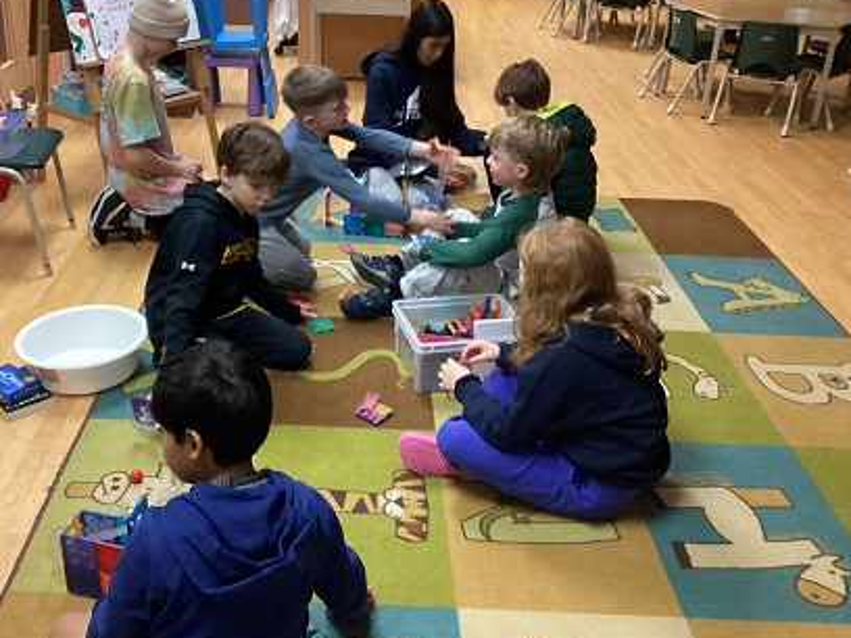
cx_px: 355
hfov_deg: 48.8
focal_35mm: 38
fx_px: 934
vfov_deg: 37.7
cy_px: 276
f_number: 2.4
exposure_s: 1/50
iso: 320
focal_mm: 3.3
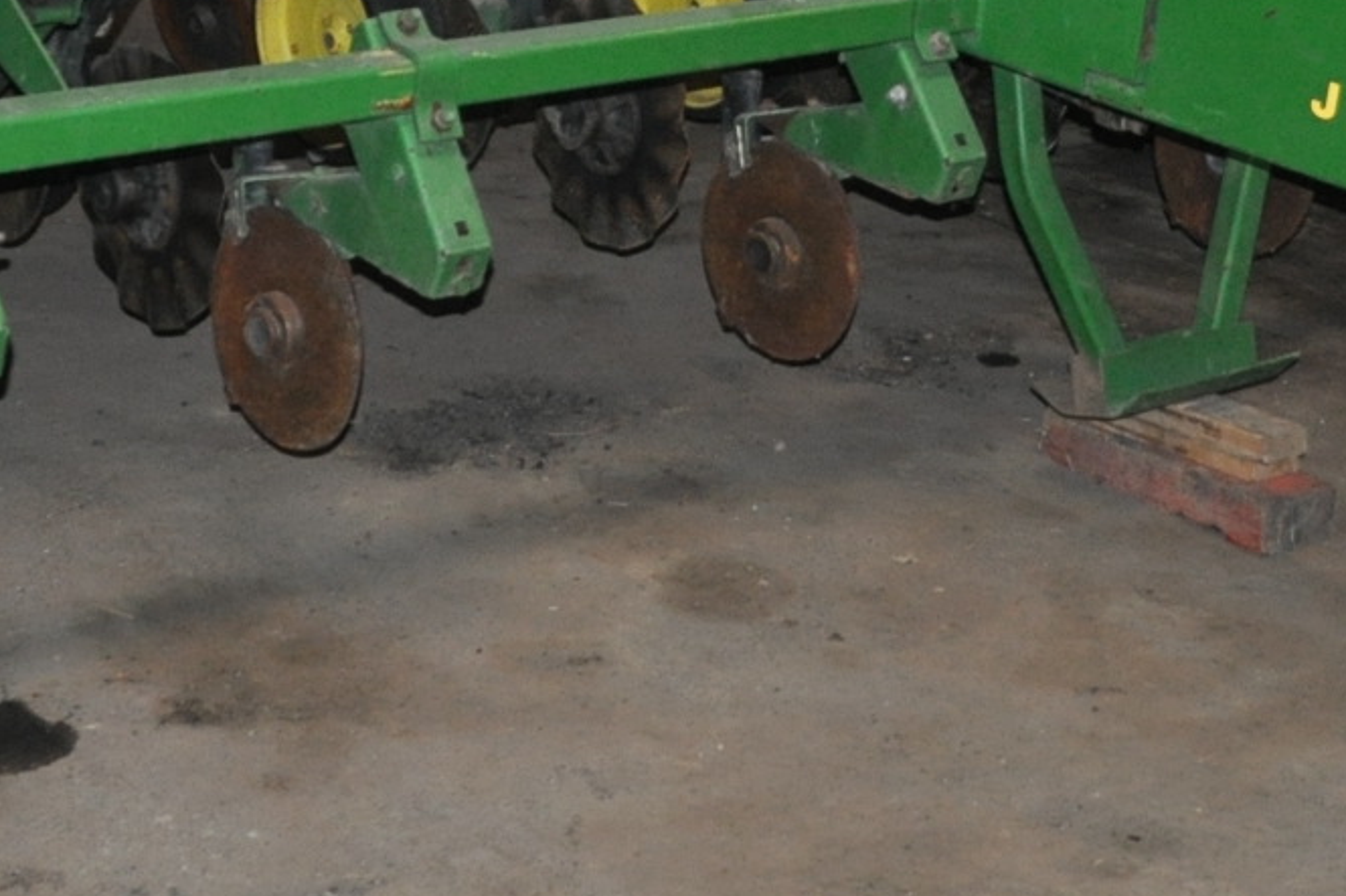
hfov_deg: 23.4
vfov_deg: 15.3
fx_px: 3252
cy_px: -63
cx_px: 646
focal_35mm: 87
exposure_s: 1/60
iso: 800
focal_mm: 18
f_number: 3.5
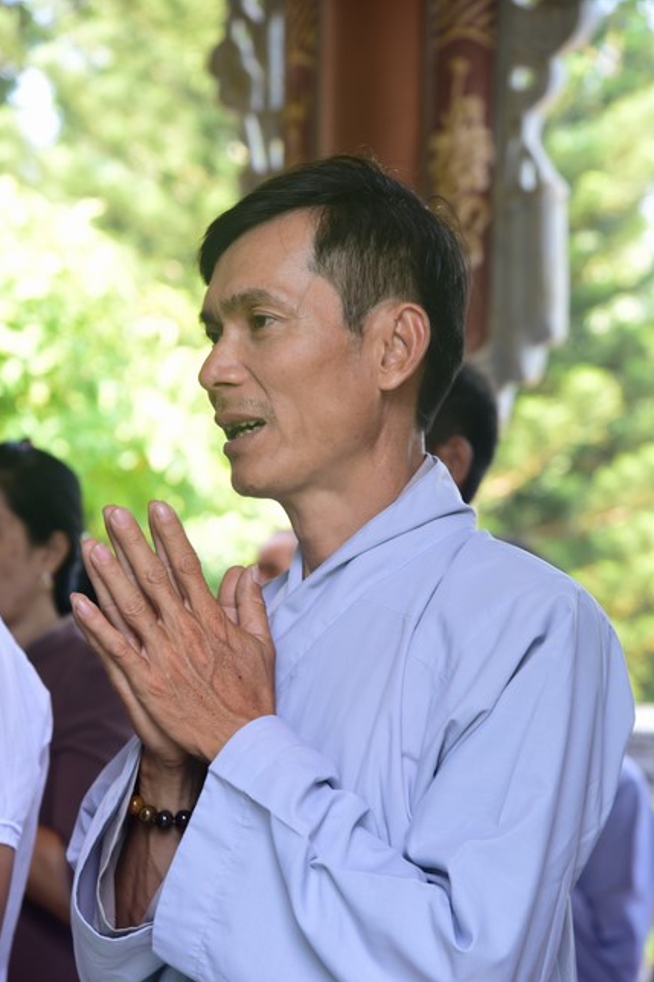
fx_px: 2890
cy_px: 494
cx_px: 328
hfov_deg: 12.9
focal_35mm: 106
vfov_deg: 19.3
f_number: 6.3
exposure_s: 1/50
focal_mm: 105
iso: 320
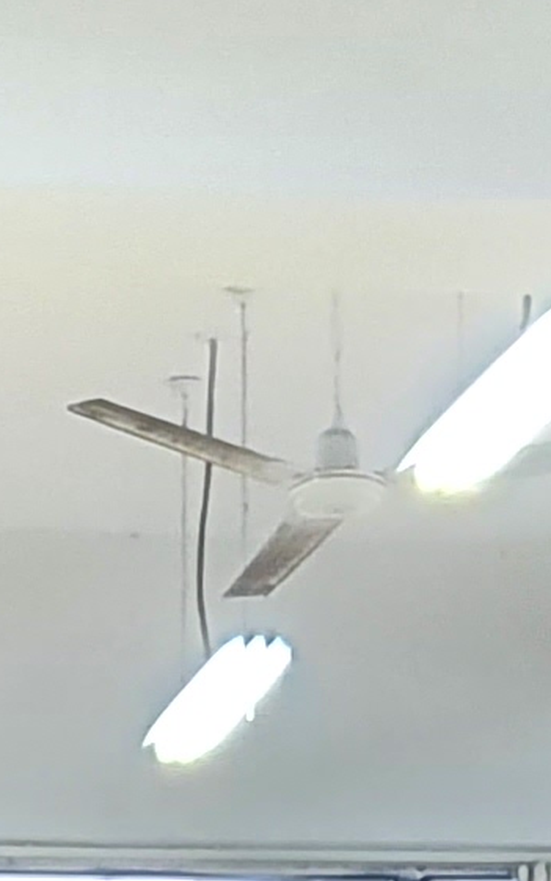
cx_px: -71
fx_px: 4754
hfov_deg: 6.6
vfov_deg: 9.3
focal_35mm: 198
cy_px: 2235
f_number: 1.5
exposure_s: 1/40
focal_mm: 4.32
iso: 640
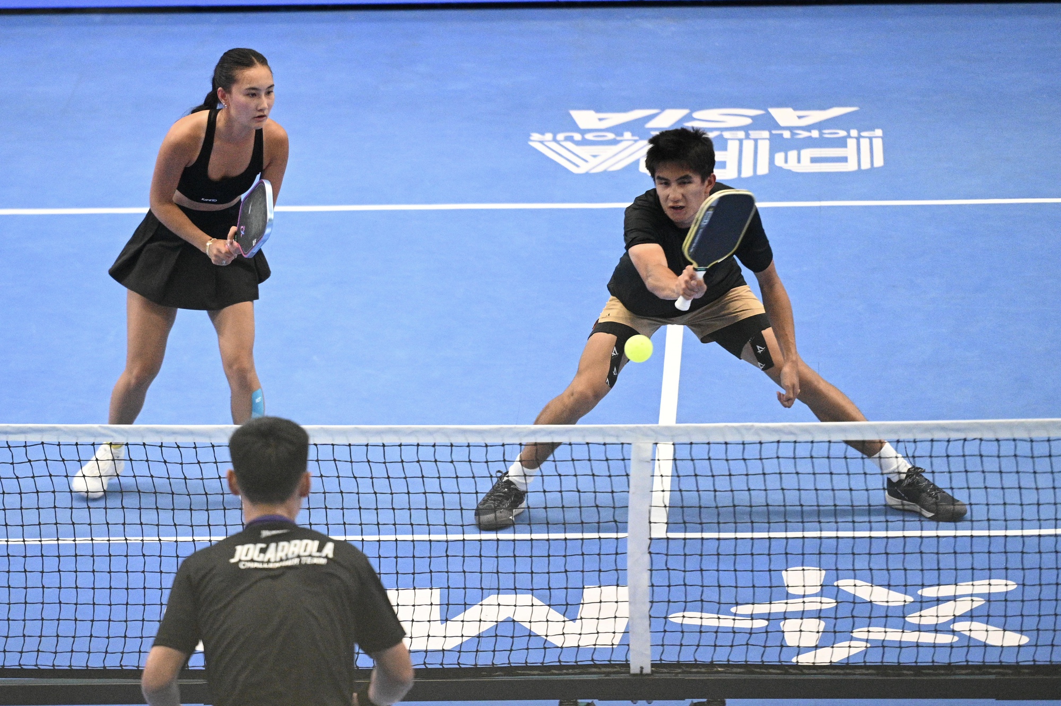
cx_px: 530
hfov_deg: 10.3
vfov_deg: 6.9
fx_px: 5891
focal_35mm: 200
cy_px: 353
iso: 10000
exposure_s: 1/1000
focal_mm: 200
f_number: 2.8
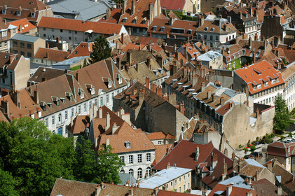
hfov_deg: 10.2
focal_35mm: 202
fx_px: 1658
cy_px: 98
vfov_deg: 6.8
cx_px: 148
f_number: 9
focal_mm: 135
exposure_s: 1/320
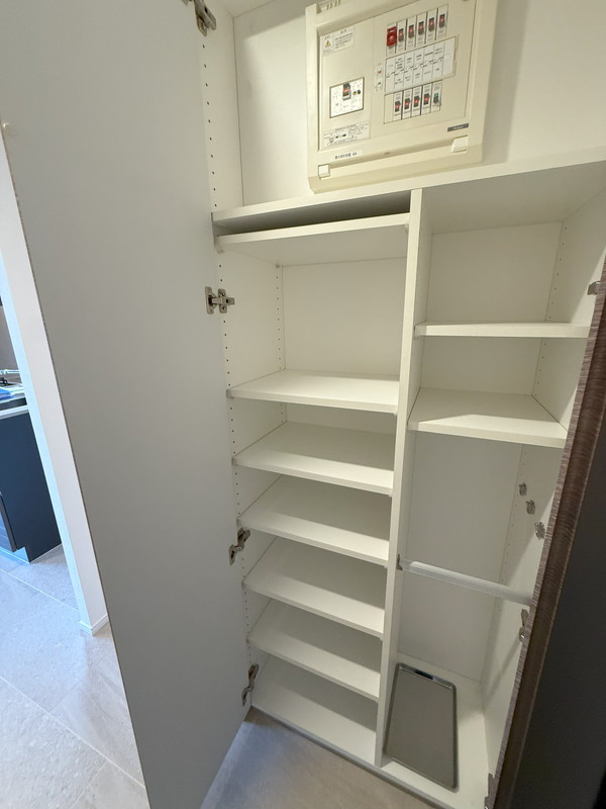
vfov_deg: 102.1
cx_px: 303
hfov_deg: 85.7
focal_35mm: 14
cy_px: 404
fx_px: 327
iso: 320
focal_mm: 2.22
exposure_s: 1/50
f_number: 2.2
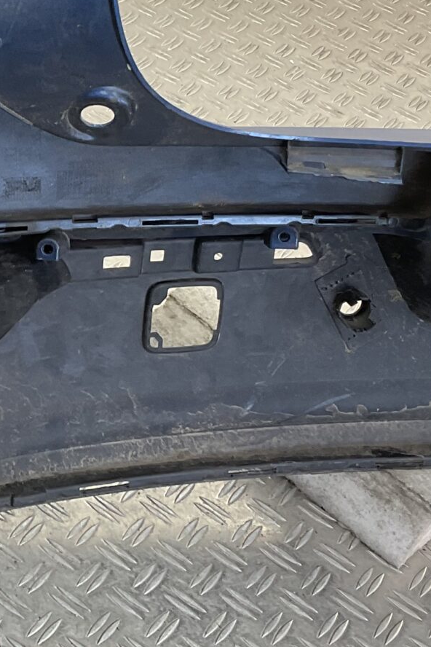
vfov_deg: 23.3
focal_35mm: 87
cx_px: -25
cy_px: 241
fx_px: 1562
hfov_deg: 15.4
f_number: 1.8
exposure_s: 1/120
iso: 32
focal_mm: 3
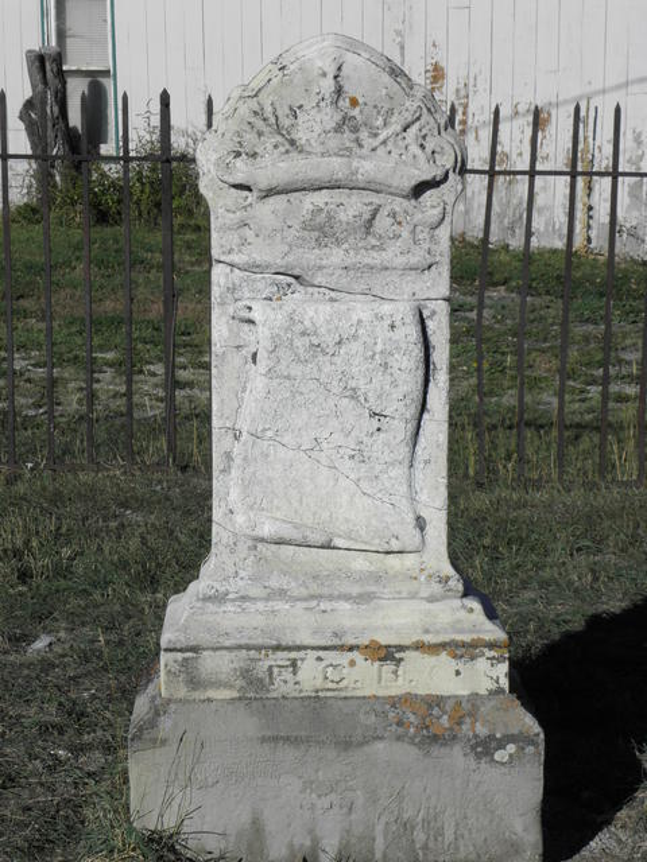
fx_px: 1994
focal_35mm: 80
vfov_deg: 24.4
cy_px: 431
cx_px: 324
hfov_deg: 18.4
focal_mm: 14.25
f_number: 5.6
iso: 64
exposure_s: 1/640
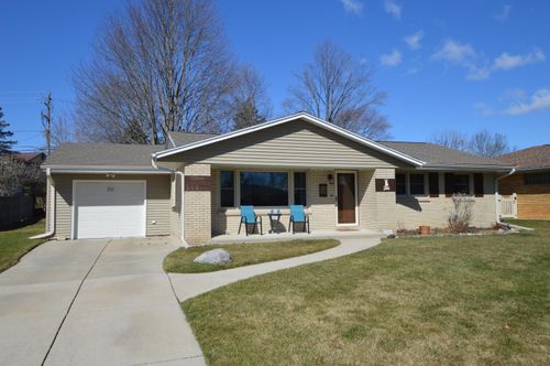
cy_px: 183
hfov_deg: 70.5
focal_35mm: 26
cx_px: 275
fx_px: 389
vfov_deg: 50.3
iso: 100
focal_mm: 17
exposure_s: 1/320
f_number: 9
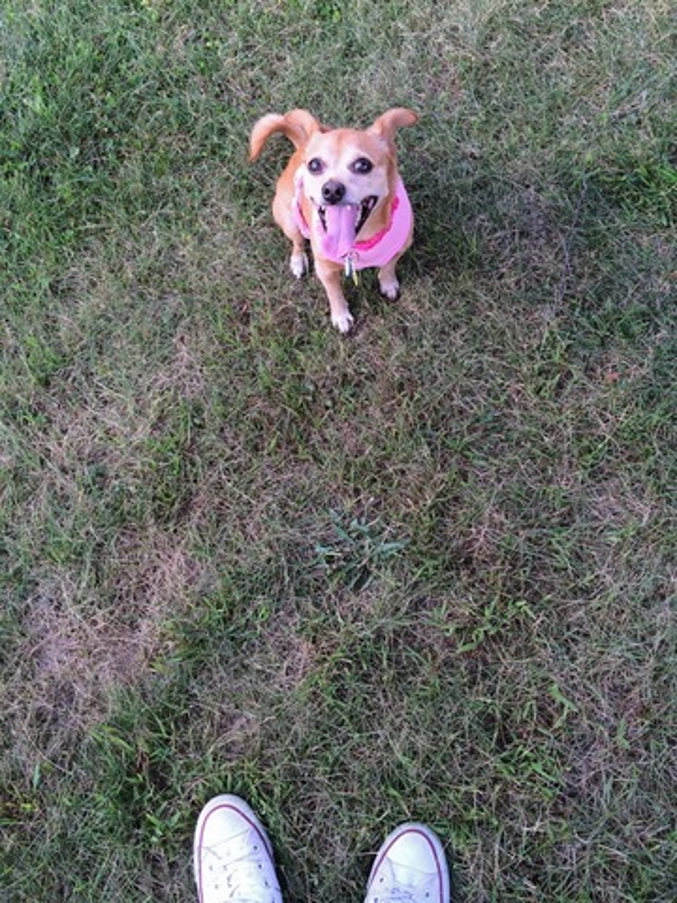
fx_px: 782
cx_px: 338
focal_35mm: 30
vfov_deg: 60.0
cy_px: 452
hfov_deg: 46.8
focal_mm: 4.12
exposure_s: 1/247
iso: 32
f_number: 2.2
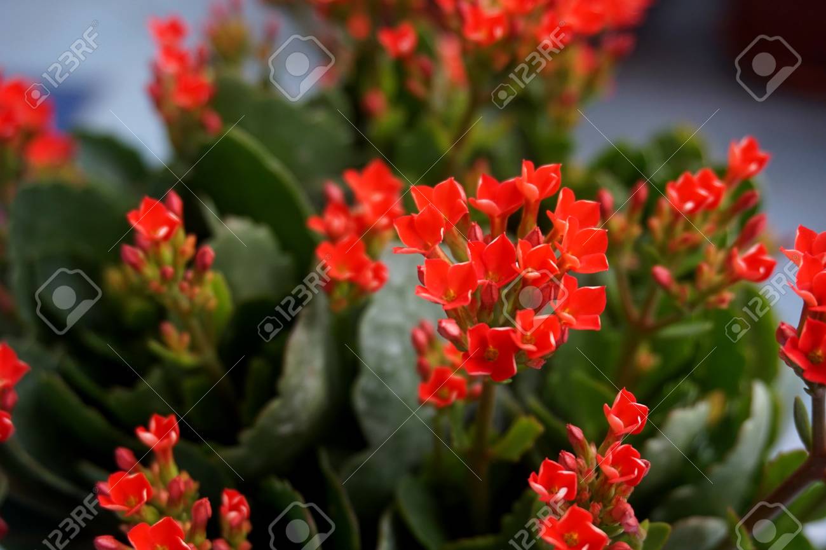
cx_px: 413
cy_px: 275
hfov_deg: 40.0
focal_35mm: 50
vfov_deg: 27.2
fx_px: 1135
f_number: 5
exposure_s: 1/60
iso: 400
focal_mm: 33
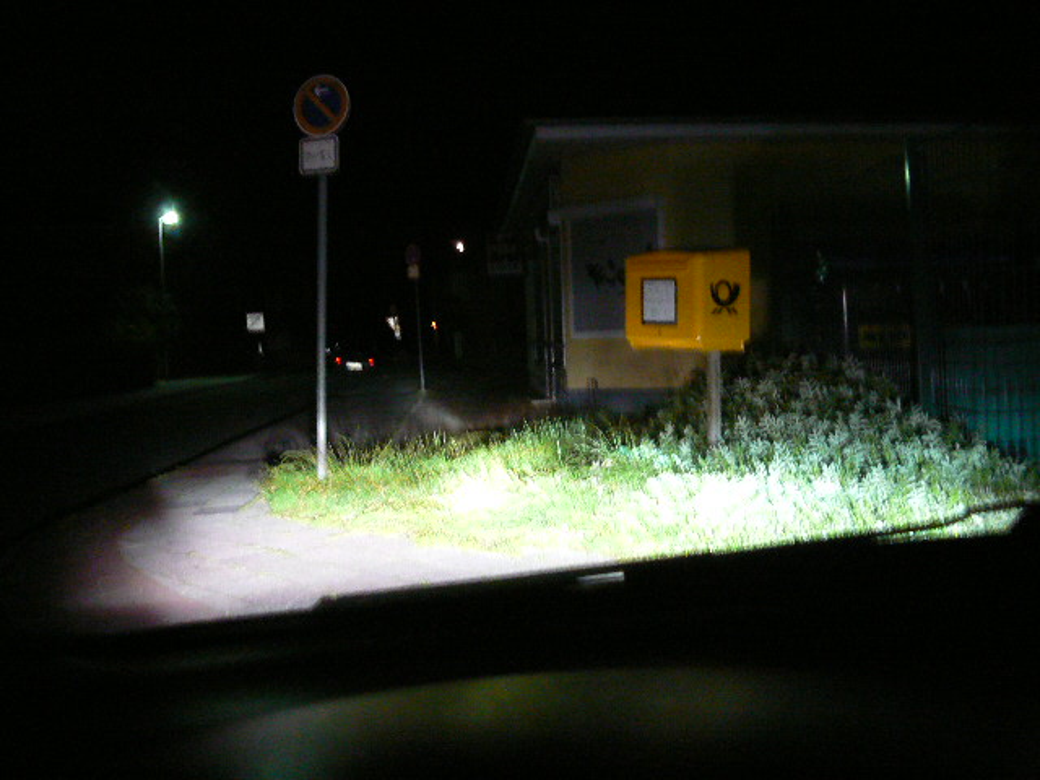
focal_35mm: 36
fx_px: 1082
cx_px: 520
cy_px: 390
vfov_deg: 39.7
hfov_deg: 51.4
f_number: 2.8
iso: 200
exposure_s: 1/4
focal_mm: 6
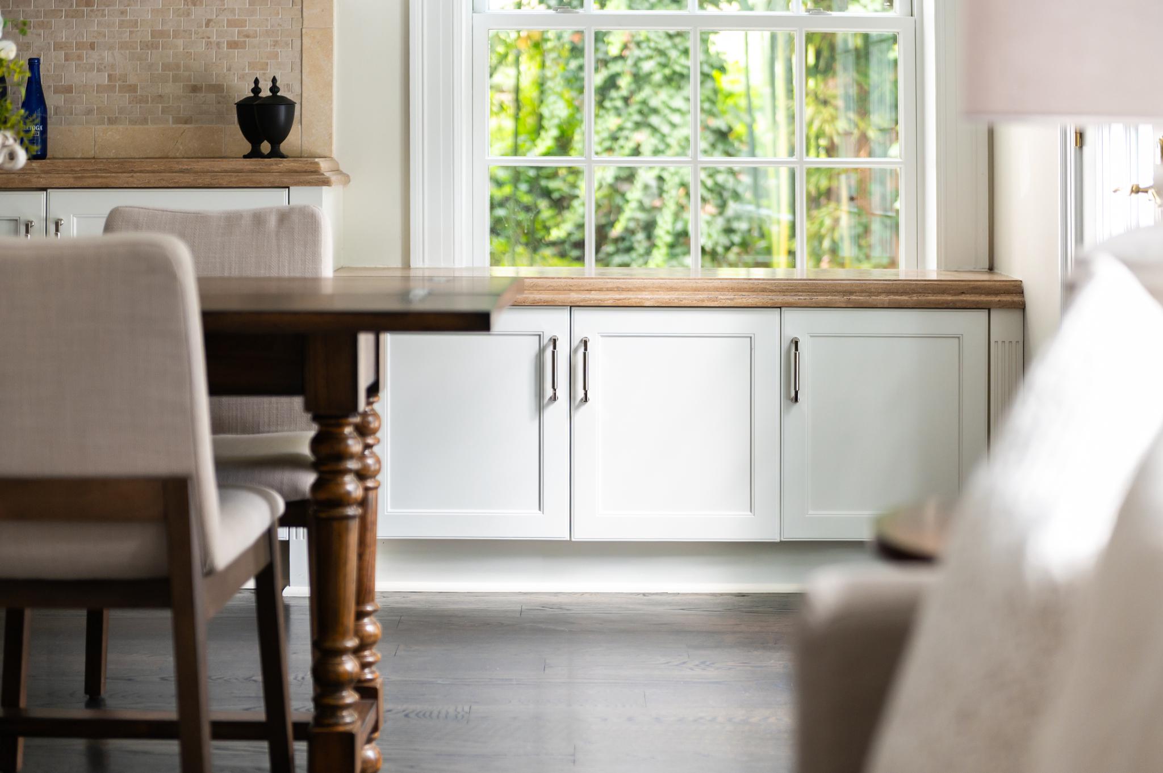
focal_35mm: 70
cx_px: 582
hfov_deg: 28.9
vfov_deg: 19.4
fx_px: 2260
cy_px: 386
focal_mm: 70
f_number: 3.2
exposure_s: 1/125
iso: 1600
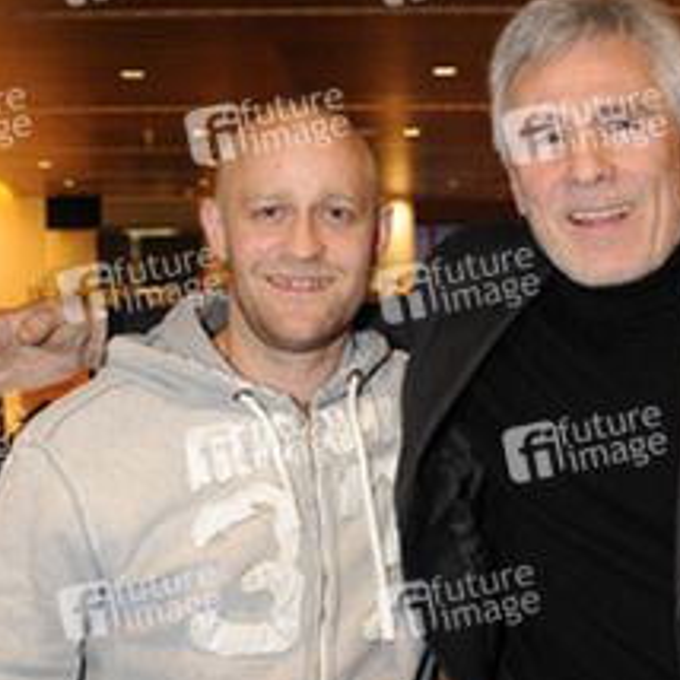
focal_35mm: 50
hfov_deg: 33.4
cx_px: 500
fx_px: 1111
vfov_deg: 34.0
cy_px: 365
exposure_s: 1/40
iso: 1000
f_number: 4.5
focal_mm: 28
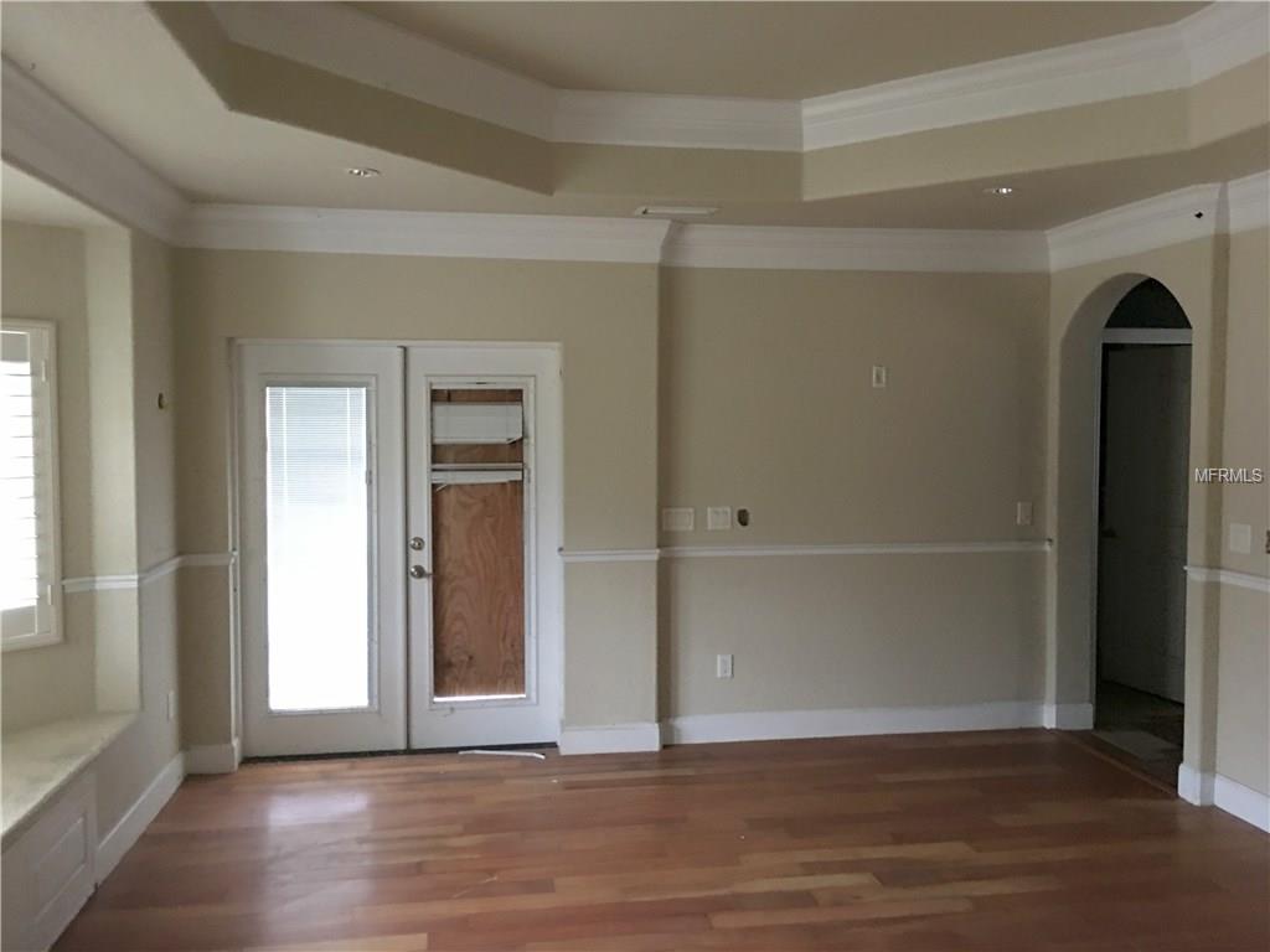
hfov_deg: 61.7
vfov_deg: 48.2
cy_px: 476
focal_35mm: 29
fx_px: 1064
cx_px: 635
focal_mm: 4.15
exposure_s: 1/4
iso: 80
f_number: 2.2
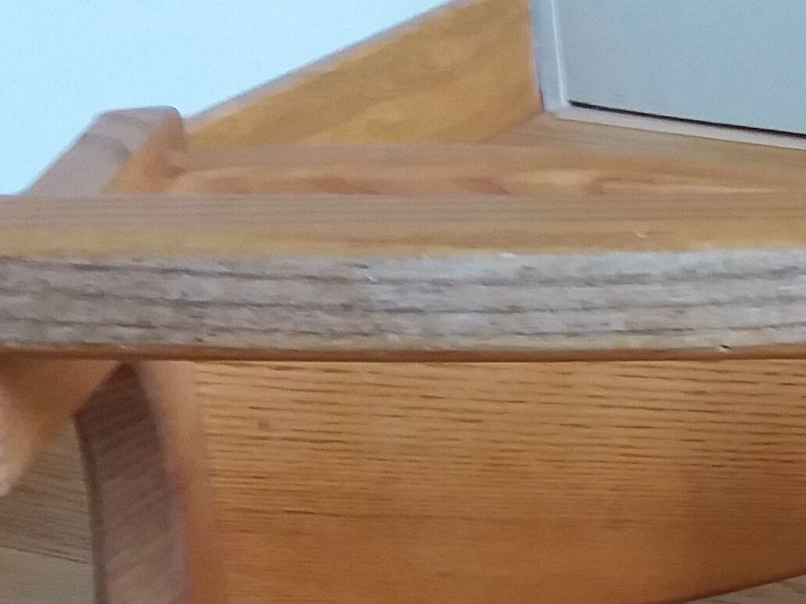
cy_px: 564
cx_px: 843
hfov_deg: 17.1
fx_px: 2608
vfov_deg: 13.1
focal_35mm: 112
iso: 200
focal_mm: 3.7
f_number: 1.9
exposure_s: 1/17
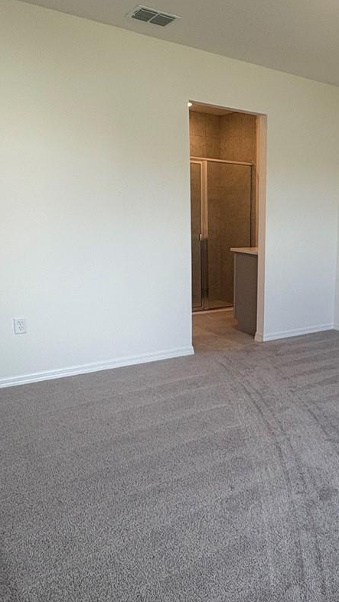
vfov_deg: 62.6
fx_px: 495
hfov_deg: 35.6
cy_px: 314
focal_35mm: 31
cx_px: 305
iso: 125
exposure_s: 1/120
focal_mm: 2.22
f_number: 2.2
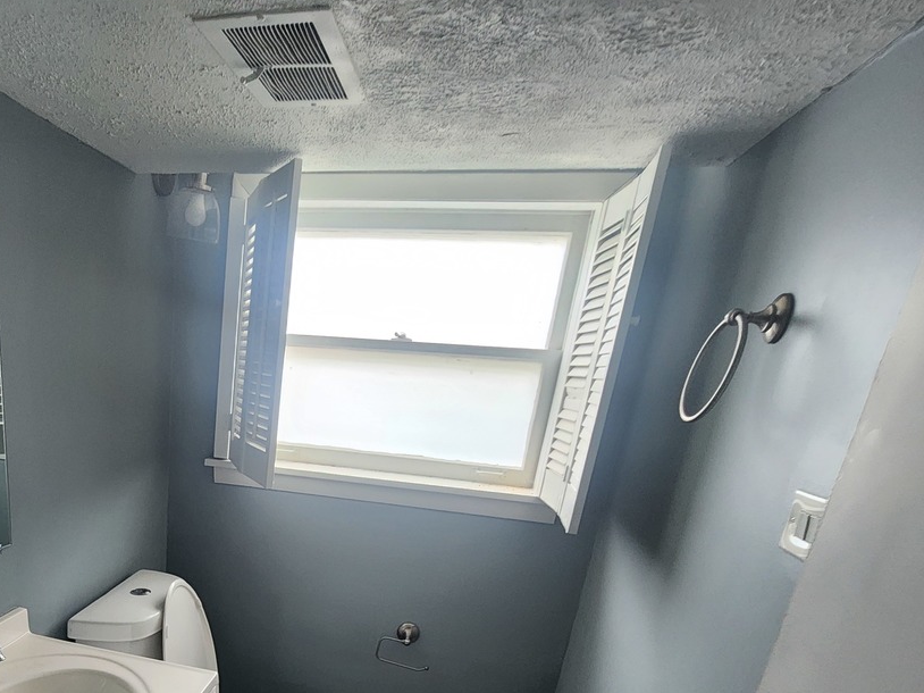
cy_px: 599
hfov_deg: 68.8
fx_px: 614
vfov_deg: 53.0
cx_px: 225
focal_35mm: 23
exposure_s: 1/60
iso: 320
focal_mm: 2.2
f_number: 2.2
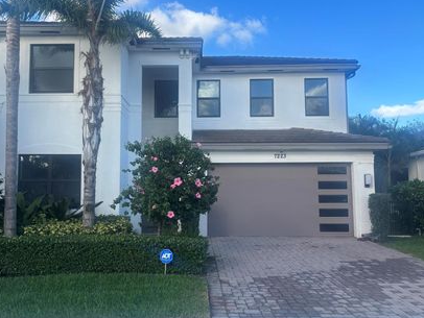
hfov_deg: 56.7
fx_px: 392
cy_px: 156
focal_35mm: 32
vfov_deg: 44.2
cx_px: 189
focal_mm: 5.96
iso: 50
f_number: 1.6
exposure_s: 1/1115
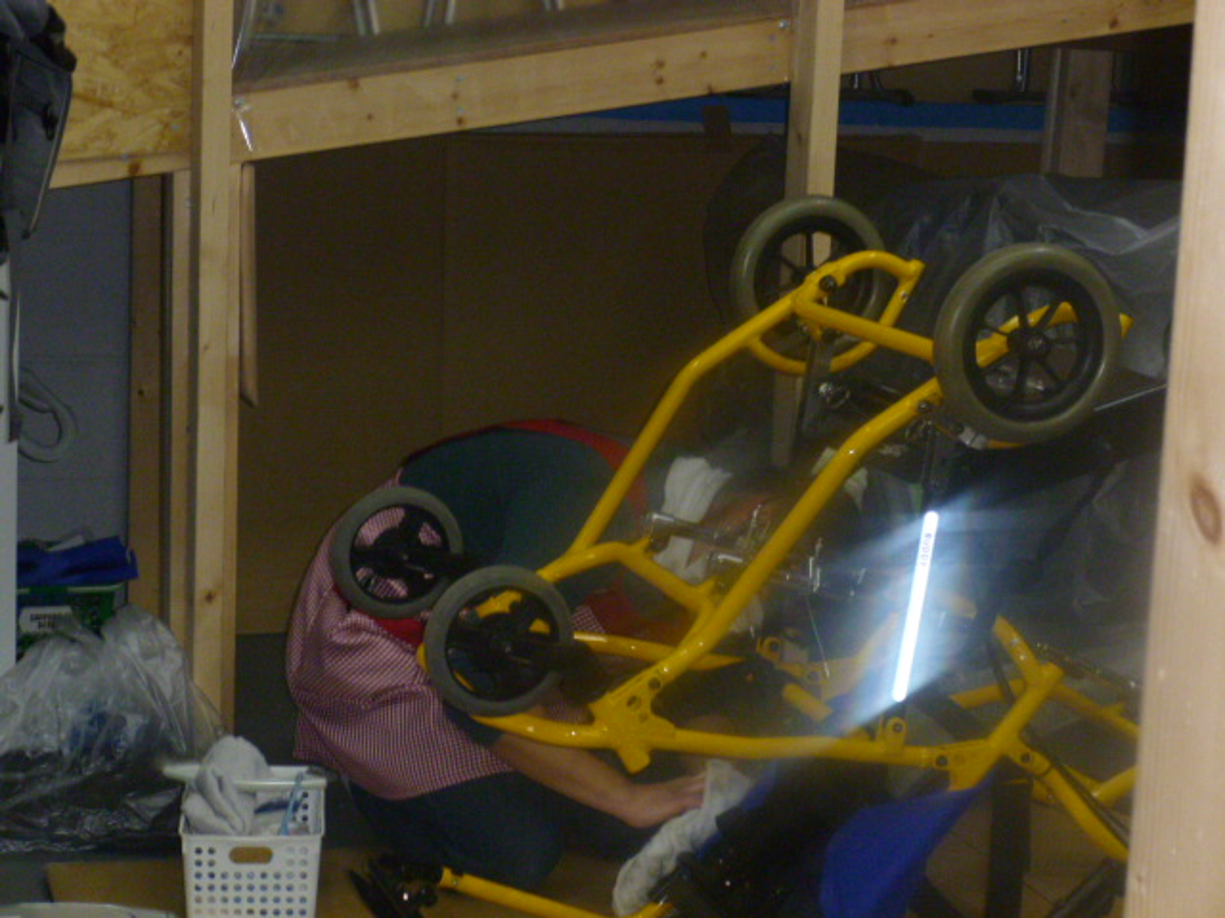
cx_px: 612
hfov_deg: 26.7
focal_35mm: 73
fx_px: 2583
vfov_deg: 20.2
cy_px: 459
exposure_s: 1/60
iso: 400
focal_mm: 13.2
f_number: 4.7
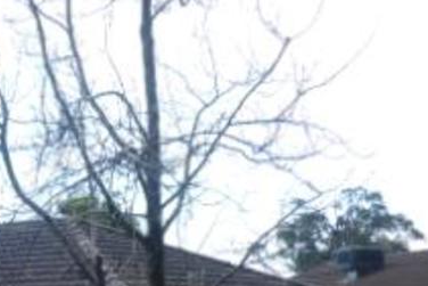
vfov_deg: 17.9
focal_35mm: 73
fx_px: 868
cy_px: 324
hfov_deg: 26.3
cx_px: 1
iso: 80
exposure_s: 1/125
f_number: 2.8
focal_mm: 5.5
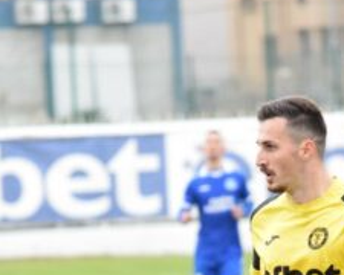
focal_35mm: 729
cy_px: 298
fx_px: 7425
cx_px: 187
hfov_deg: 2.7
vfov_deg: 2.1
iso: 1600
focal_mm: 185
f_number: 5
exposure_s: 1/800
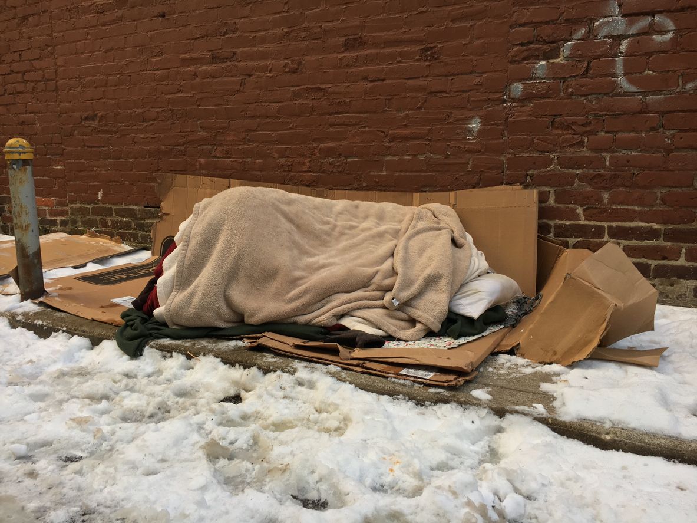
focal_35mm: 29
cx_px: 348
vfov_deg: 48.2
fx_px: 584
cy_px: 262
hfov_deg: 61.7
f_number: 2.2
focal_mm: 4.15
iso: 32
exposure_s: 1/60
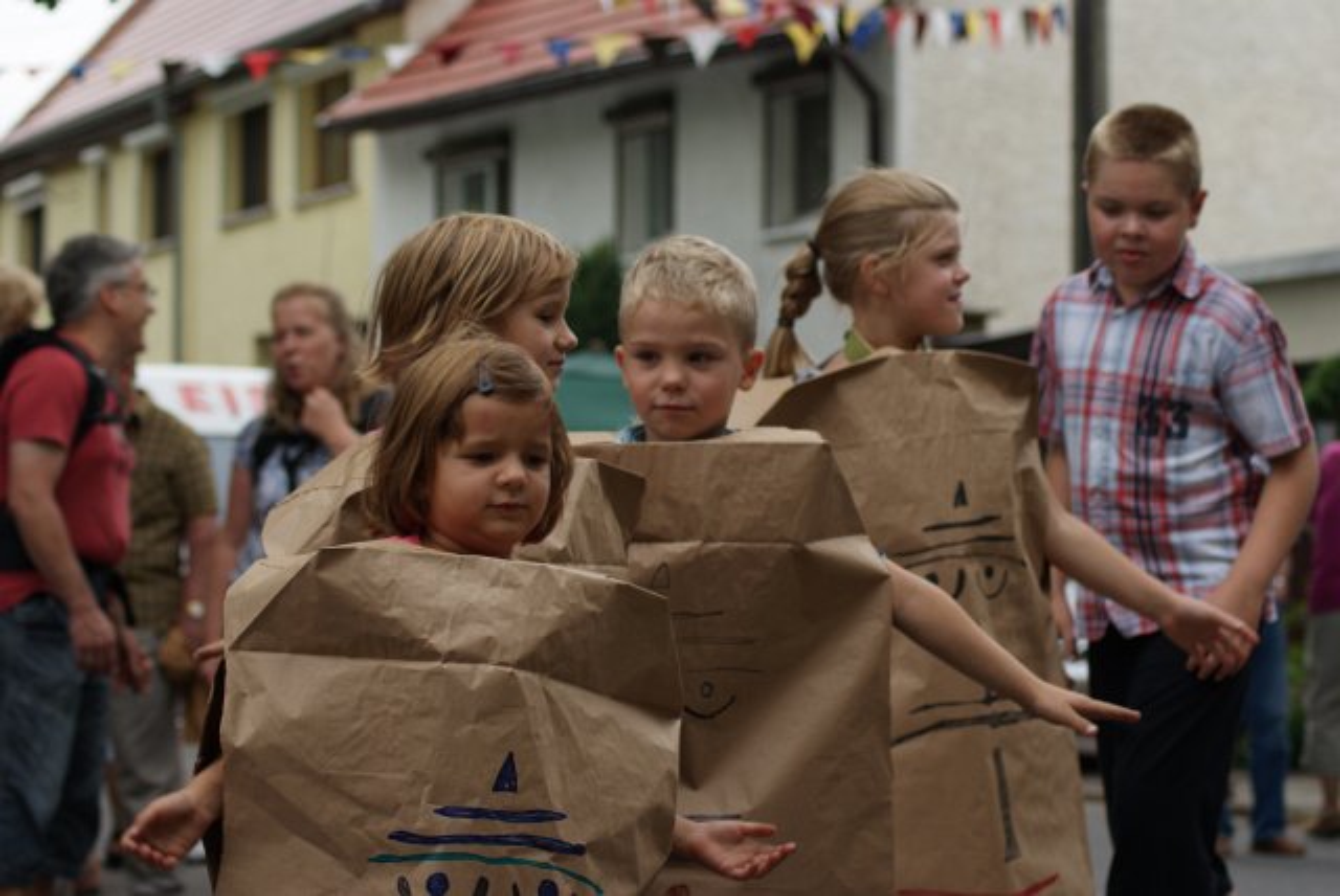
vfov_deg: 13.1
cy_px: 448
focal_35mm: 105
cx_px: 670
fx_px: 3912
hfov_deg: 19.4
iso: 100
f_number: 5
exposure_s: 1/200
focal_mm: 70
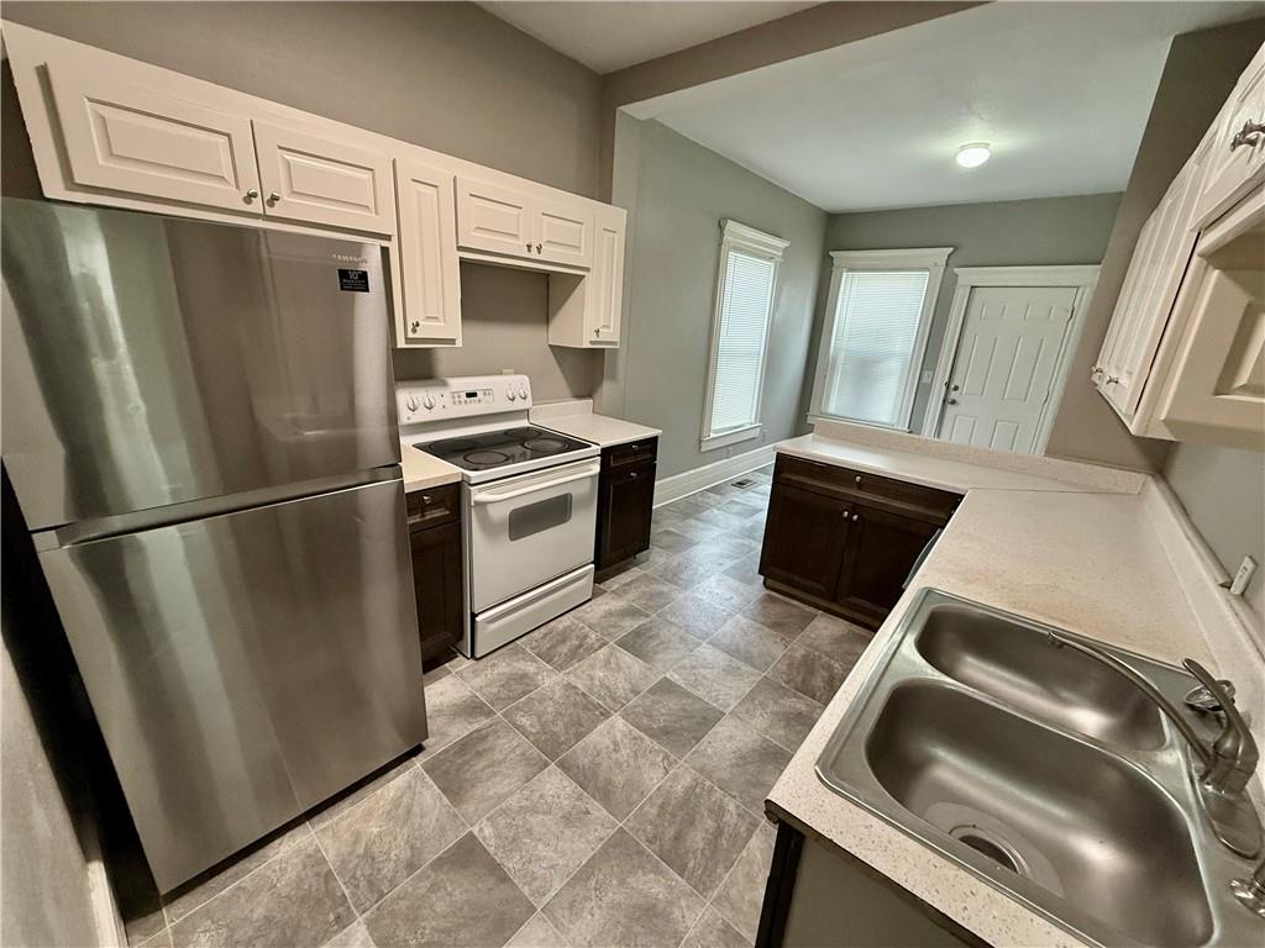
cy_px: 474
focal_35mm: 14
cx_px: 632
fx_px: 512
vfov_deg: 85.7
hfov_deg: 102.1
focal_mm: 2.22
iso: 320
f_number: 2.2
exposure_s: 1/60
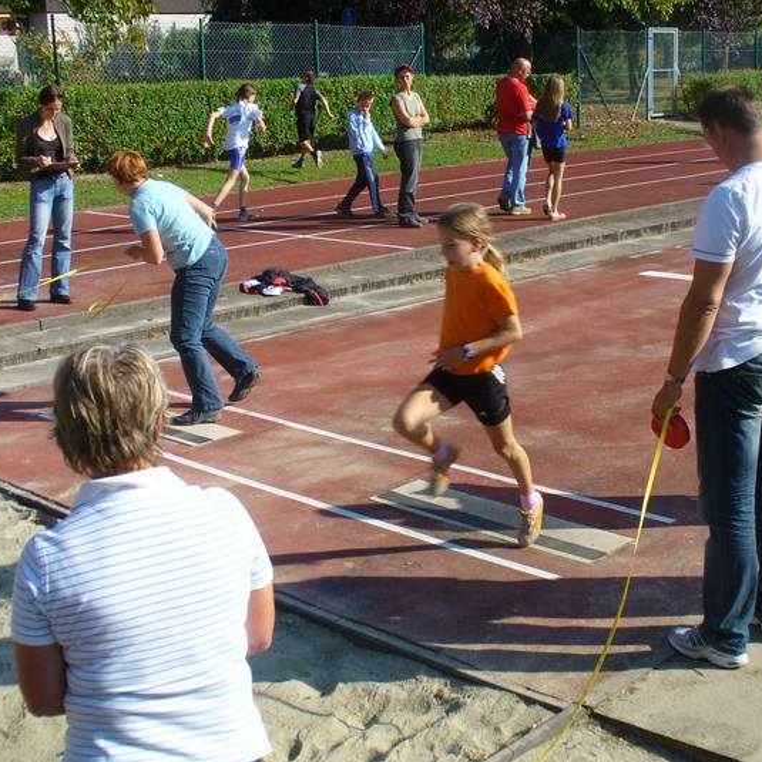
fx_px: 1245
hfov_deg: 34.0
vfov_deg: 34.0
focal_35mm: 50
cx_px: 423
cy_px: 383
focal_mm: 7
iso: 64
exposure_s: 1/200
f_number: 5.8
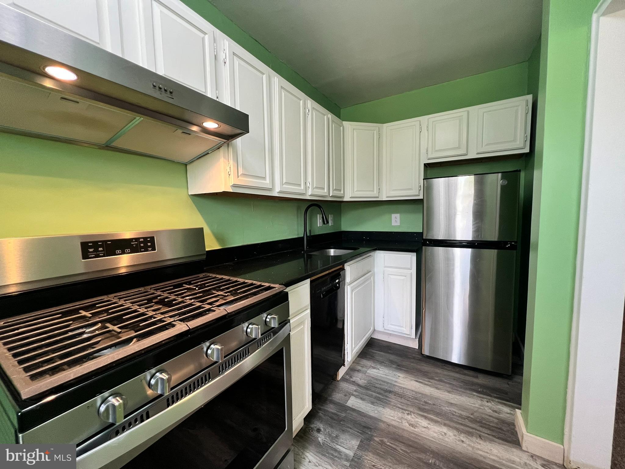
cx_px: 312
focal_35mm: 13
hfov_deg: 106.2
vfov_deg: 89.9
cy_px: 234
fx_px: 235
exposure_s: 1/60
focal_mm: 1.57
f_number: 1.8
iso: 200
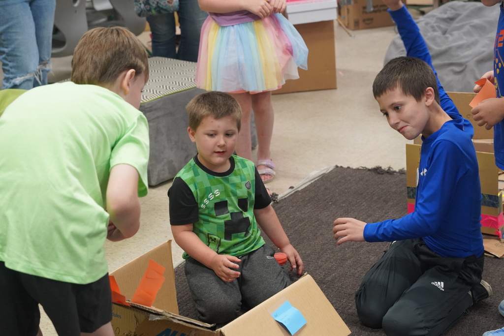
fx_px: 960
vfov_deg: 19.9
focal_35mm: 69
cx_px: 252
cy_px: 168
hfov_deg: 29.4
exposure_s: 1/160
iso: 2000
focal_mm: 45.7
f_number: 4
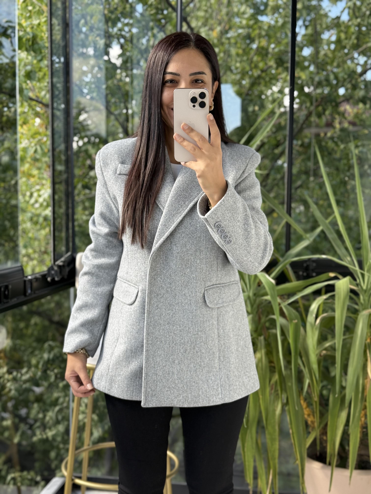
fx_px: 686
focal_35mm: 48
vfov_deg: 39.7
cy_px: 247
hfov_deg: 30.3
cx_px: 186
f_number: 1.78
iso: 100
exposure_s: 1/242
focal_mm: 6.76
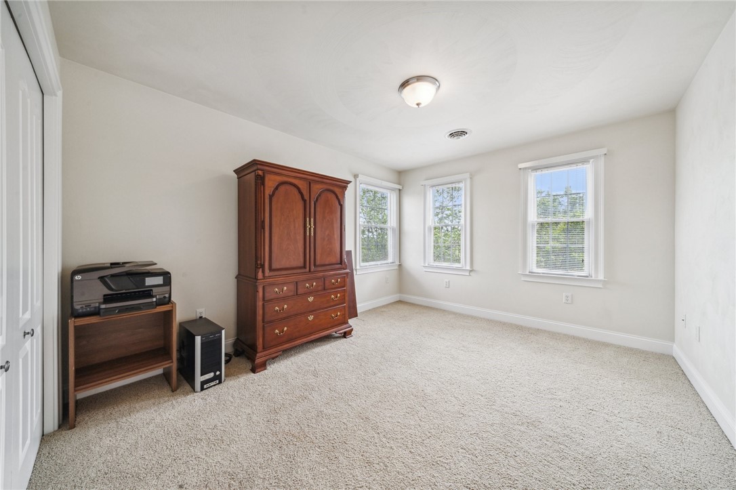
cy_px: 245
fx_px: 245
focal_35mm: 12
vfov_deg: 89.9
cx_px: 368
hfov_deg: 112.6
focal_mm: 12
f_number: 11
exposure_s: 1/15
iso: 200
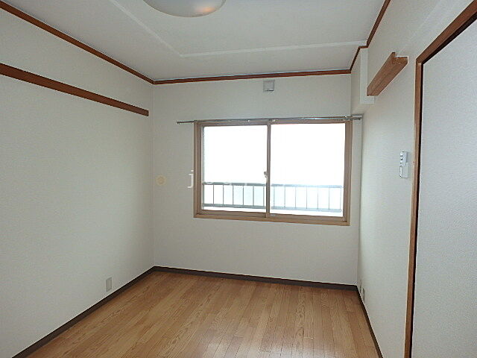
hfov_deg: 79.0
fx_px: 289
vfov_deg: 63.4
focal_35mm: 21
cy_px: 179
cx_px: 238
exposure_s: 1/100
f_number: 3.5
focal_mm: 3.7
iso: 125
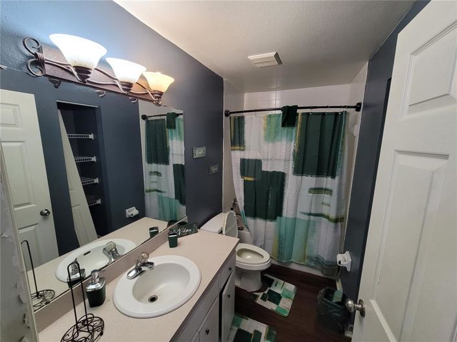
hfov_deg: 106.2
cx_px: 228
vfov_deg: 89.9
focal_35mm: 13
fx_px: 172
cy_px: 171
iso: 320
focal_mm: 2.2
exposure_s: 1/60
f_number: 2.2
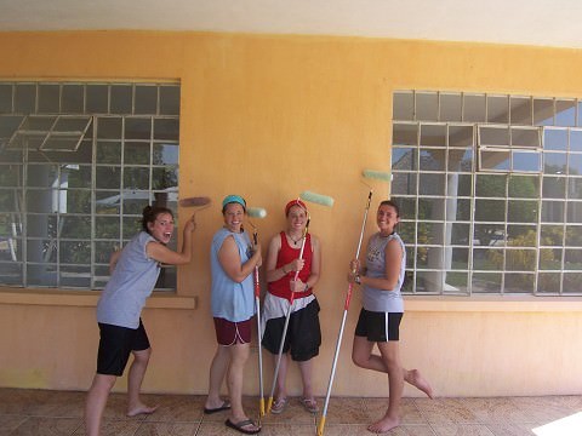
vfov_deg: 58.9
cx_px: 291
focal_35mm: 23
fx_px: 387
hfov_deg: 73.9
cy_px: 218
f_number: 2.8
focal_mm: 3.8
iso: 64
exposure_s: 1/250
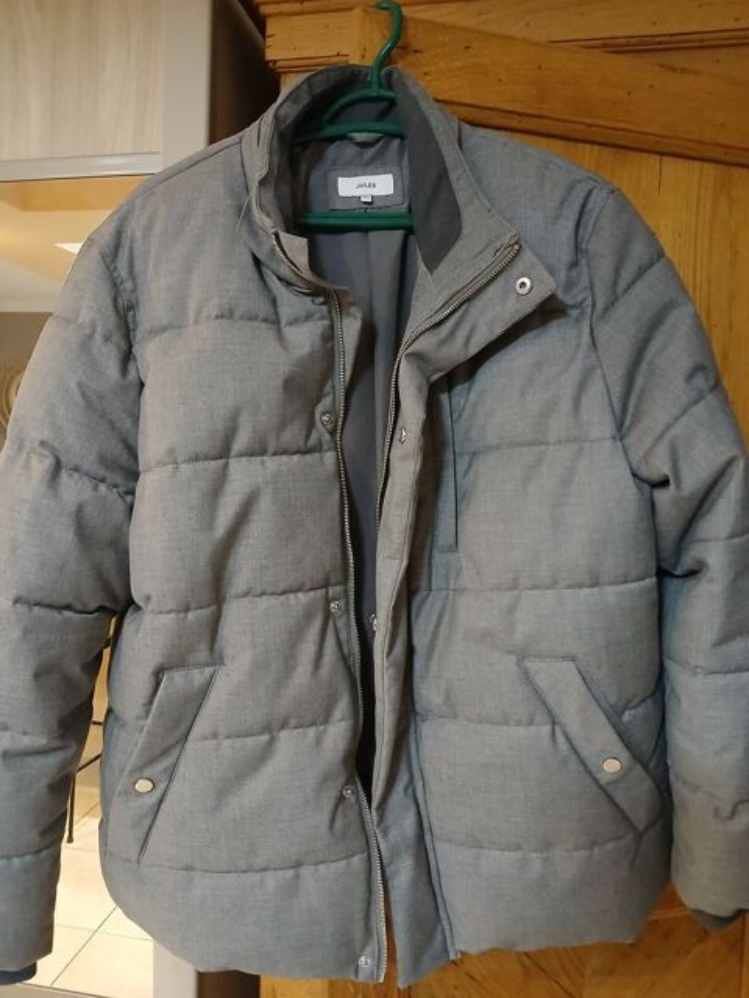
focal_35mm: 26
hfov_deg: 53.1
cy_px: 499
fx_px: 750
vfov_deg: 67.3
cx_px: 374
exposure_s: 1/25
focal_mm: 3.98
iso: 500
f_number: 1.8
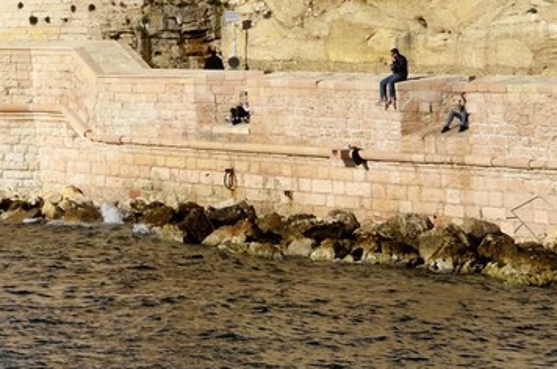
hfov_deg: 8.9
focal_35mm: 216
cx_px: -587
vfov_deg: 6.1
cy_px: -402
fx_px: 3336
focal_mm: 48
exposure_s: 1/500
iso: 200
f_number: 14
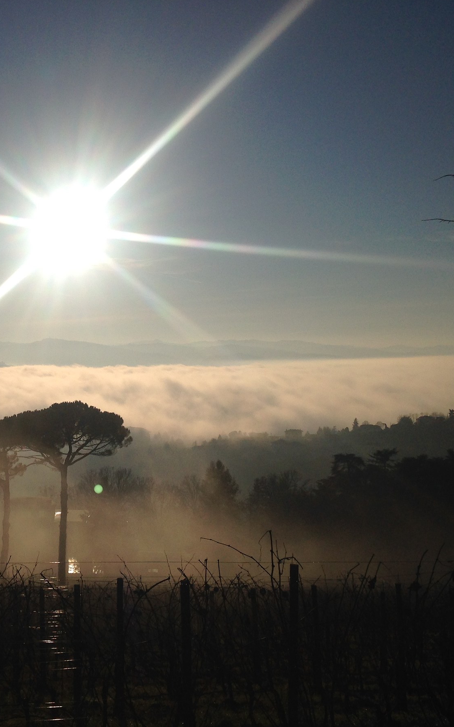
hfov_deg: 26.9
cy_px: 364
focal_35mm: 47
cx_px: 89
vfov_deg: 42.6
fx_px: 931
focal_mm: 4.12
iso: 50
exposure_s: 1/13699
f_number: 2.4
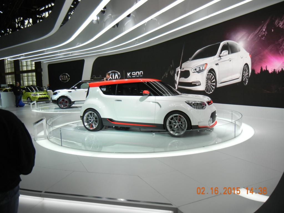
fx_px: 246
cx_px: 142
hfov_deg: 60.0
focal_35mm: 30
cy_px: 106
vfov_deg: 46.8
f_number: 3.5
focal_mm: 5.4
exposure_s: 1/202
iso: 160
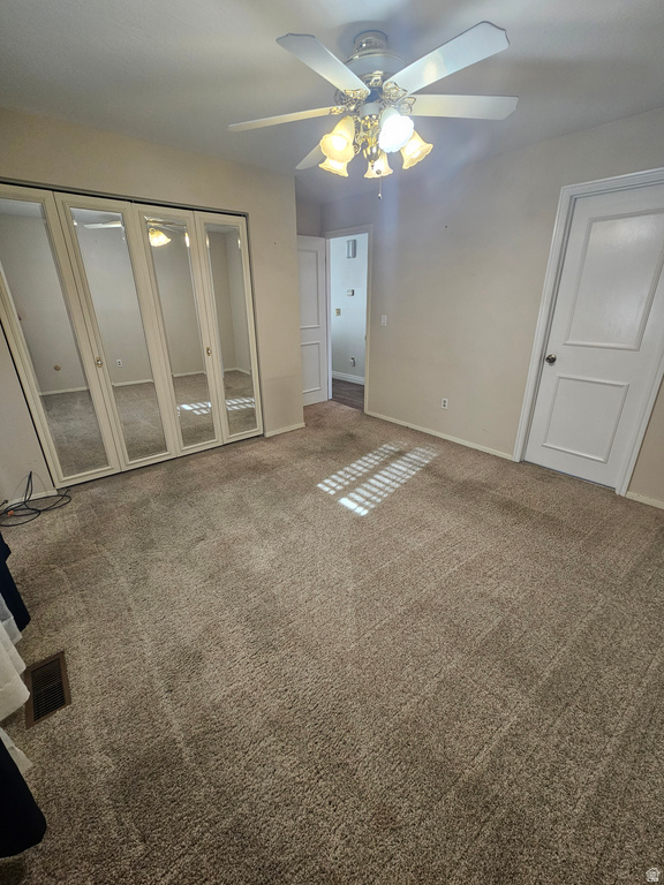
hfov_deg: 89.9
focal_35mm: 13
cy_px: 442
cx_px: 332
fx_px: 332
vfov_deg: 106.2
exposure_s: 1/60
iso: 125
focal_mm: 2.2
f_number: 2.2
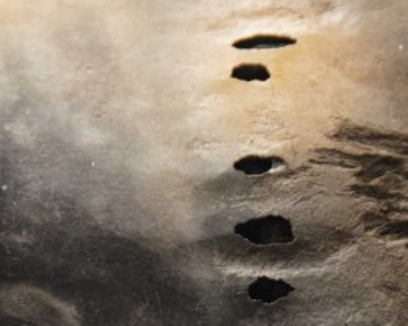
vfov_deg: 3.6
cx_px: 281
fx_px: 5243
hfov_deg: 4.5
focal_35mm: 434
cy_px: 265
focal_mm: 105
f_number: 4.5
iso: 1000
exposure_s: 1/40
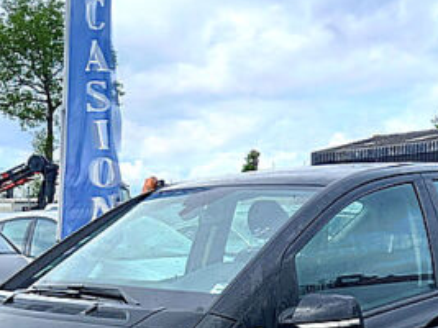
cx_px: 184
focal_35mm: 75
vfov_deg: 18.3
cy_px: 421
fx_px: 949
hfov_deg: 26.0
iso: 25
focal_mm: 4.6
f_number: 2
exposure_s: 1/238
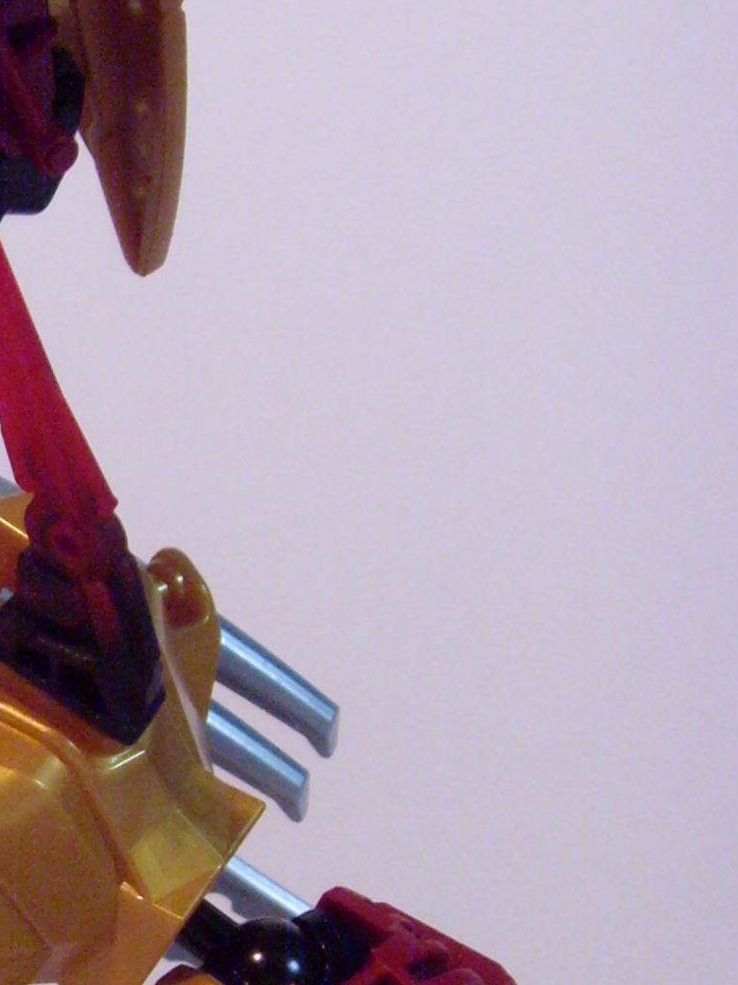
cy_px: 707
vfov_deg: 19.4
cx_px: -390
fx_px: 2872
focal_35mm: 101
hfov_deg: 13.7
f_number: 3.5
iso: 300
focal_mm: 6.3
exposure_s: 1/14
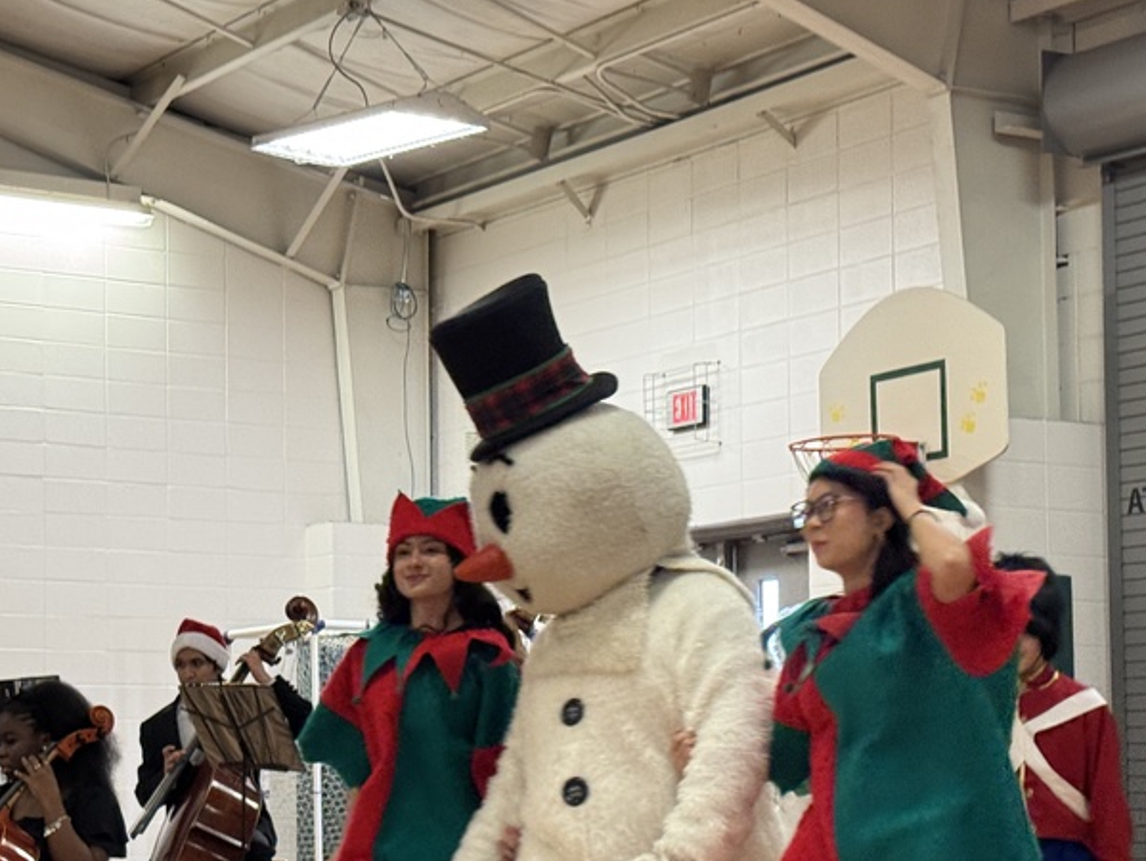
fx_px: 2716
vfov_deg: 18.0
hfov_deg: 23.7
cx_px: 413
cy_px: 589
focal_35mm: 82
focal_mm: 6.76
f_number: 1.78
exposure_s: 1/60
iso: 250
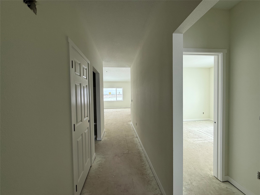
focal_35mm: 14
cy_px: 98
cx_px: 130
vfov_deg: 85.7
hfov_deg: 102.1
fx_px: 105
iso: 64
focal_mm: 2.22
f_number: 2.2
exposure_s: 1/154
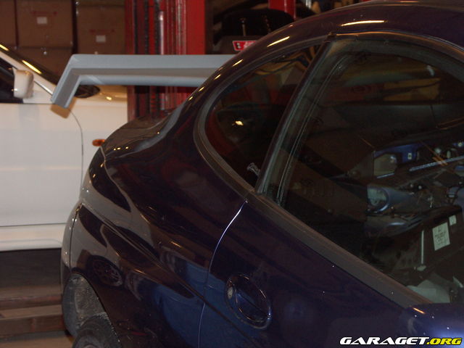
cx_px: 232
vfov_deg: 14.6
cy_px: 174
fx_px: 1354
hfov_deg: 19.4
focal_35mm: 101
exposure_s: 1/100
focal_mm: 25.07
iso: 200
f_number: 3.5
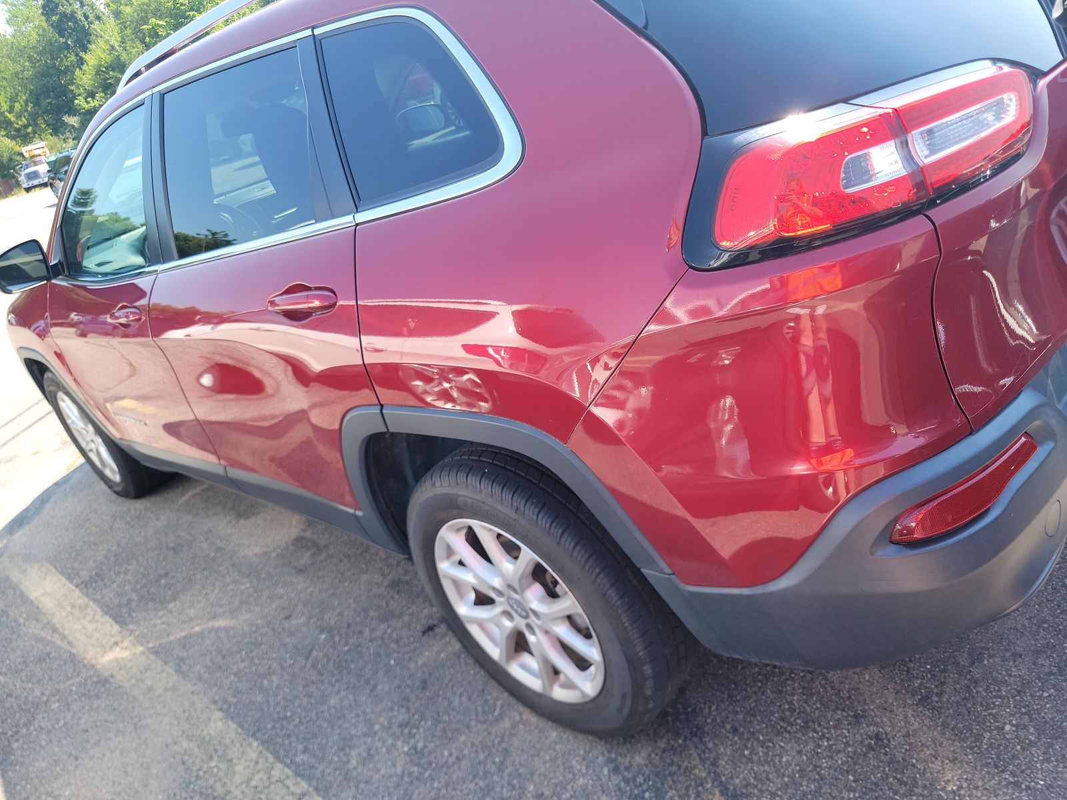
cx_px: 534
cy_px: 400
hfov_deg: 71.6
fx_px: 740
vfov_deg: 56.8
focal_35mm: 24
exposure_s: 1/153
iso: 50
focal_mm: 6.7
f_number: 1.8
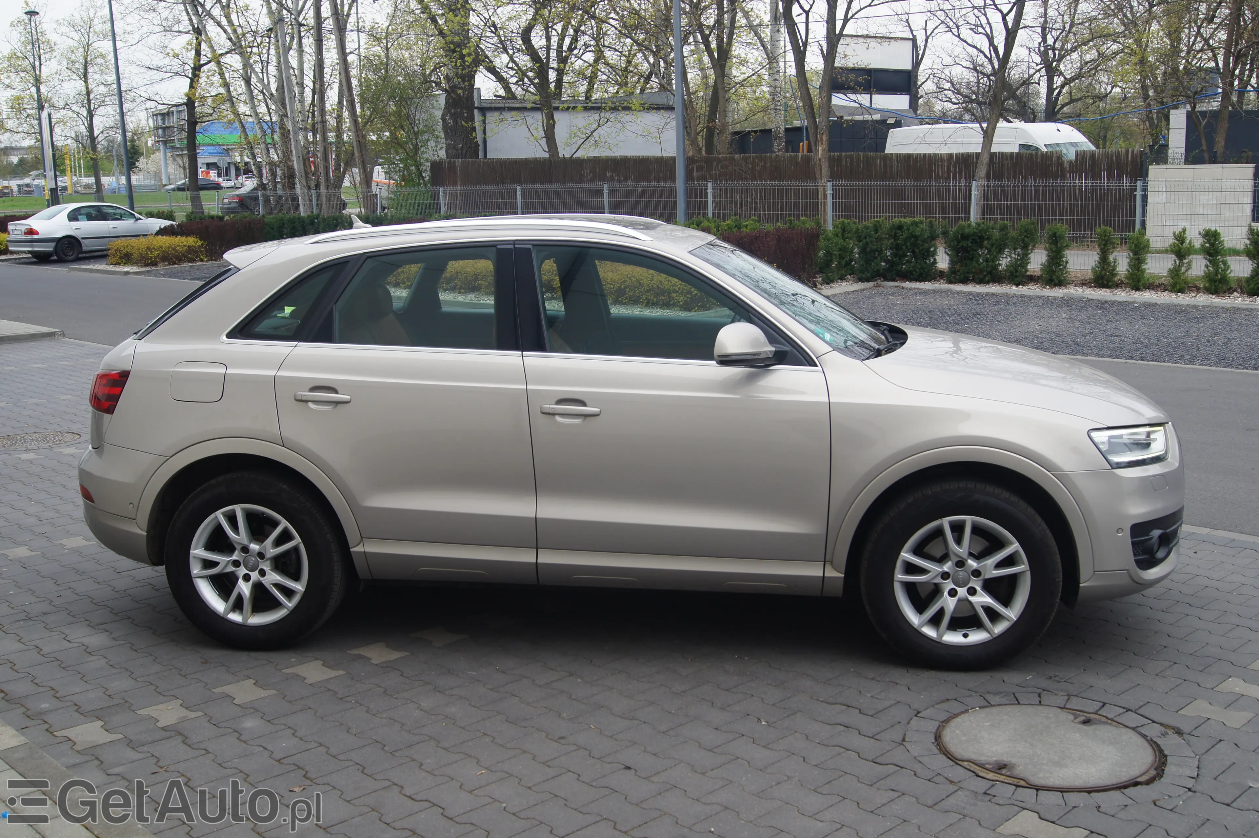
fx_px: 1363
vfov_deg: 34.2
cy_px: 419
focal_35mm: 39
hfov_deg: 49.6
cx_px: 630
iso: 100
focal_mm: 26
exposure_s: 1/50
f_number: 8
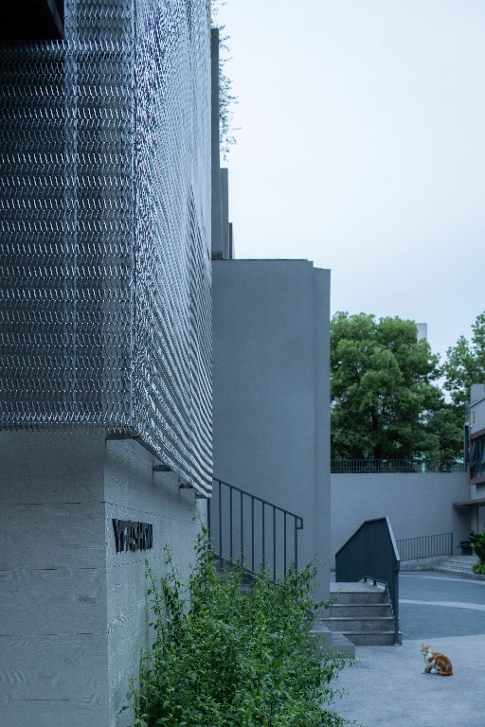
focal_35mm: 45
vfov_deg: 43.6
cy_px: 364
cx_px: 242
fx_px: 909
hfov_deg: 29.9
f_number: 6.3
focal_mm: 45
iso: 100
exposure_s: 1/13
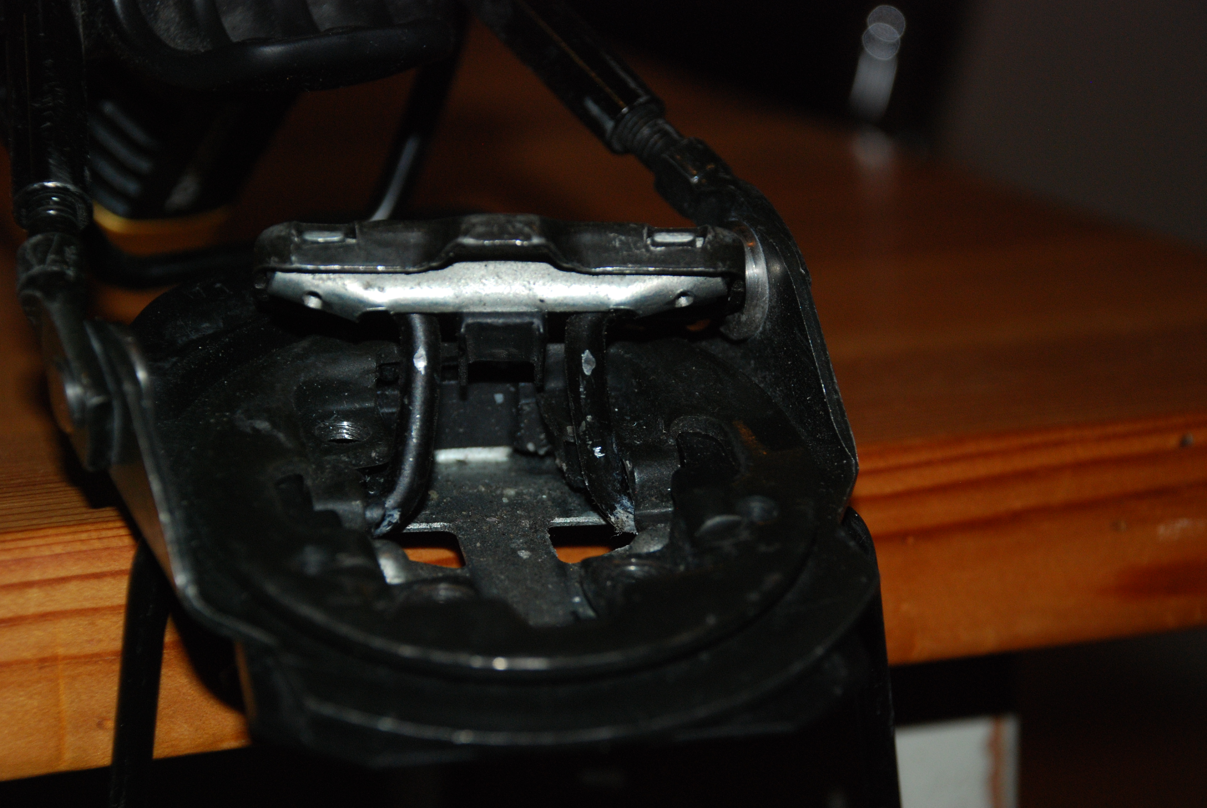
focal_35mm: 112
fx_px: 3776
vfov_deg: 12.2
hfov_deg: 18.2
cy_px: 404
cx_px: 604
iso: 500
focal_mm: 75
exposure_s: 1/125
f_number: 6.3
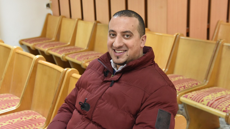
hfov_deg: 39.2
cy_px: 60
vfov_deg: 22.6
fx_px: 323
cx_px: 115
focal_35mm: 53
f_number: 5.6
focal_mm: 50
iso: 6400
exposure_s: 1/125
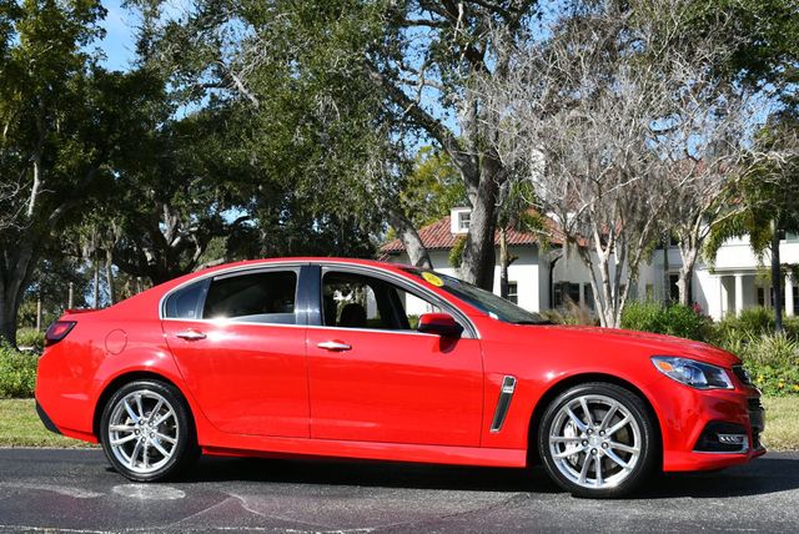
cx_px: 400
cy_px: 267
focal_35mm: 56
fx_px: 1244
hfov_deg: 35.6
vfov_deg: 24.2
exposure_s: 1/250
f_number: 8
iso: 100
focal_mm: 28
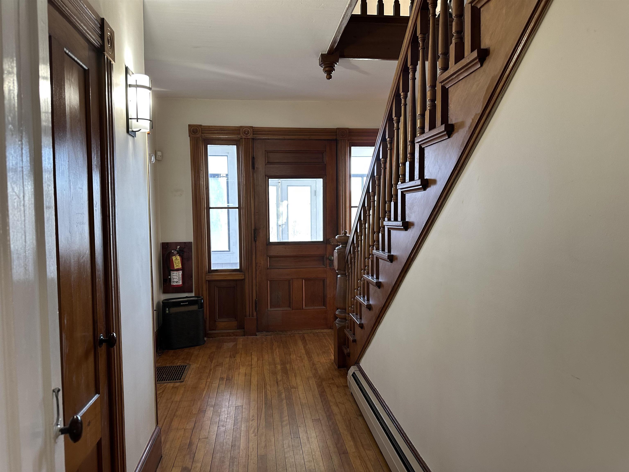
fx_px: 436
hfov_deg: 71.6
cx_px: 314
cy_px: 236
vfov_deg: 56.8
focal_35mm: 24
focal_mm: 6.86
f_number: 1.78
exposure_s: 1/60
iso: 200
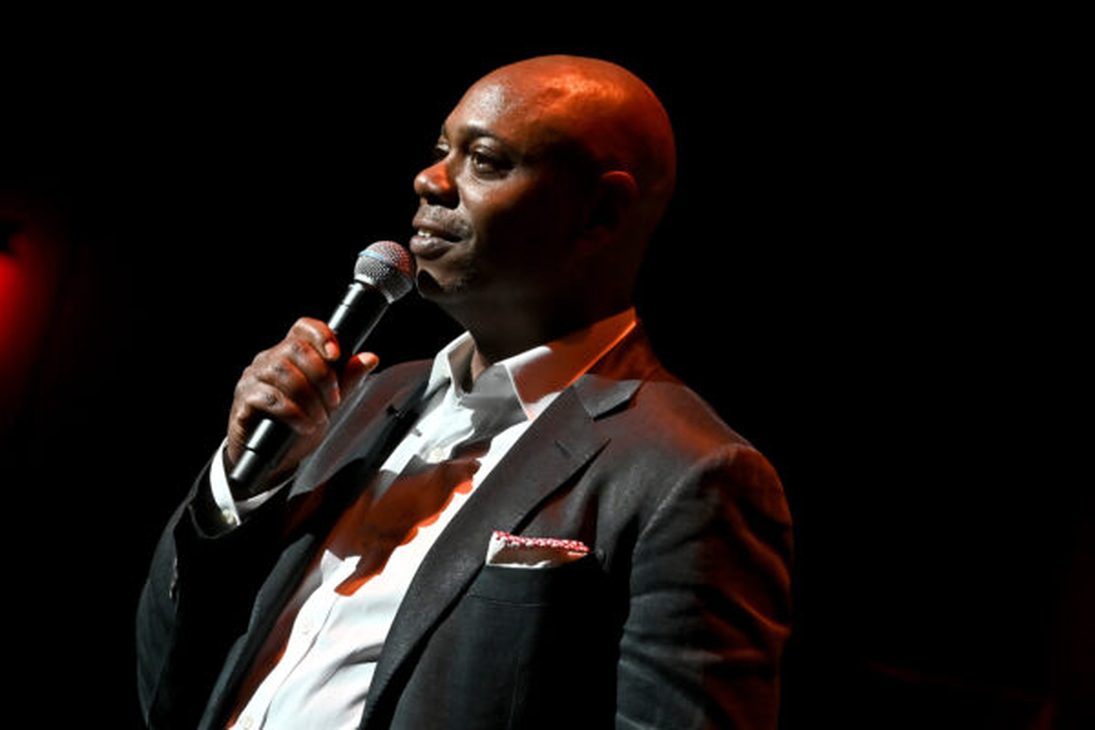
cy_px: 365
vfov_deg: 4.6
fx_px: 9124
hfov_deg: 6.9
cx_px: 548
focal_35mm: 300
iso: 800
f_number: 7.1
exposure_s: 1/100
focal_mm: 200
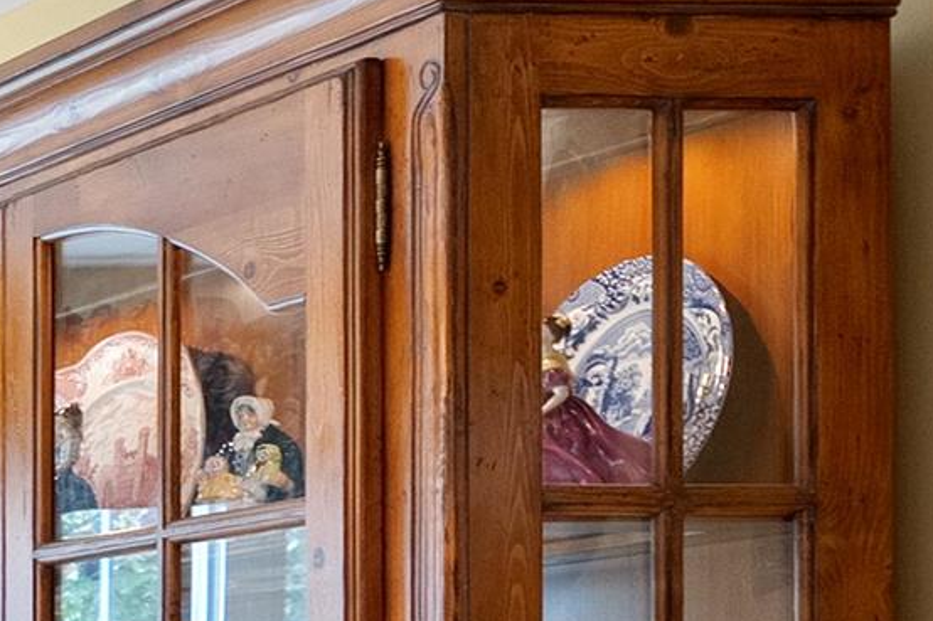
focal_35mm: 111
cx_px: -1442
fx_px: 2876
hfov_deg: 12.9
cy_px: 830
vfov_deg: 12.0
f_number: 8
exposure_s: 1/2.5
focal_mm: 20
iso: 320
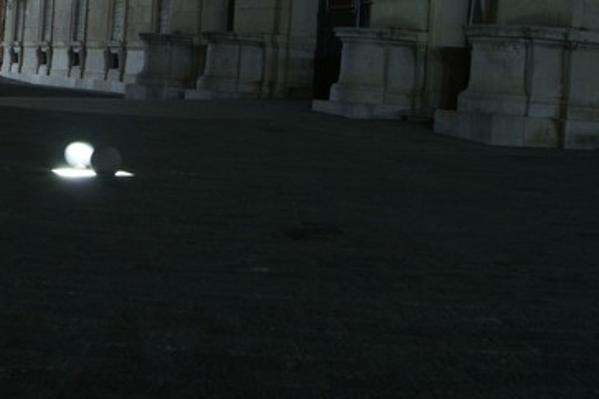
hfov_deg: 22.3
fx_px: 1431
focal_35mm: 86
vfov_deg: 15.5
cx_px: -59
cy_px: -22
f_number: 14
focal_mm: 26
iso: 100
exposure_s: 30
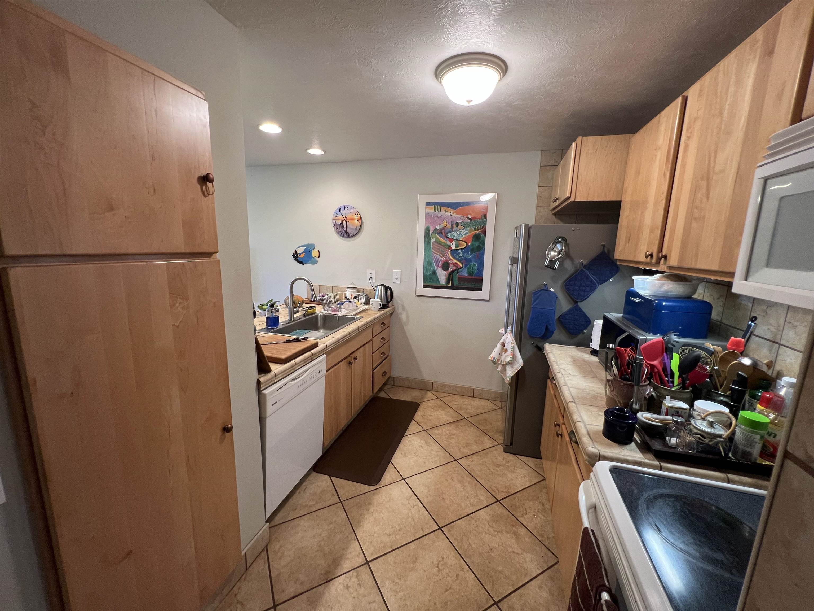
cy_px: 306
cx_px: 407
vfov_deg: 89.9
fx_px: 306
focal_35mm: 13
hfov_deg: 106.2
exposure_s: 1/60
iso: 160
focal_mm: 1.57
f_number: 1.8
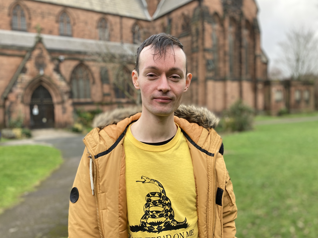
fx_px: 266
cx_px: 163
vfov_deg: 48.2
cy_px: 121
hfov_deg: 61.6
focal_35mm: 29
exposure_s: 1/121
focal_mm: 3.99
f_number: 1.8
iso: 25
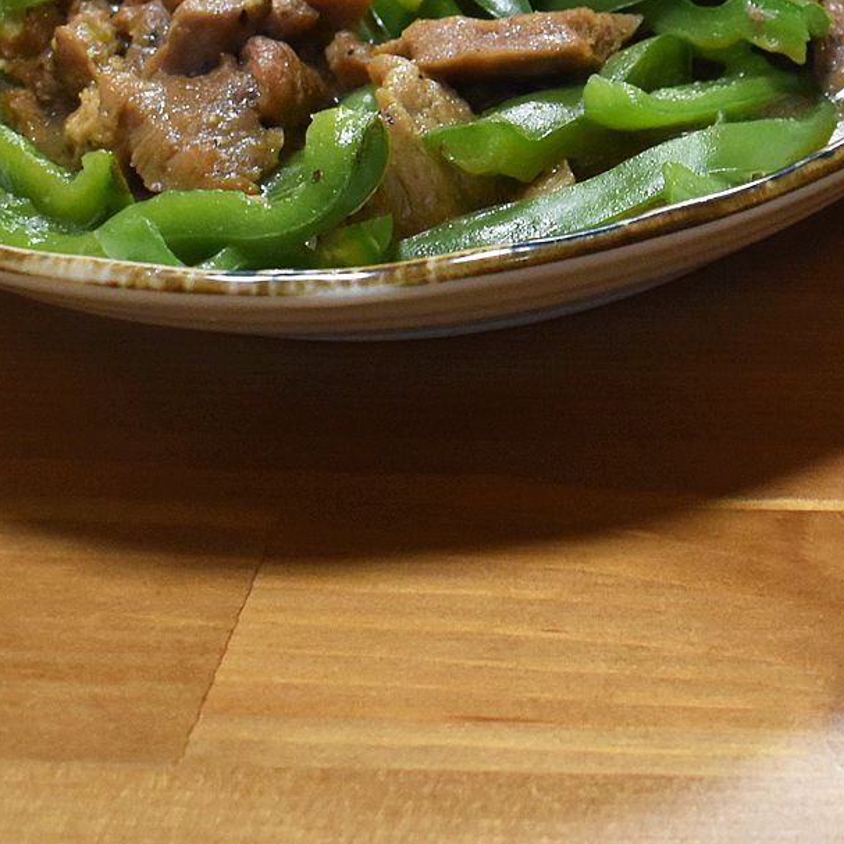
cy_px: -136
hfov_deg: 14.4
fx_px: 3172
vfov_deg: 14.7
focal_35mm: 115
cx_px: 1180
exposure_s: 1/40
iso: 1400
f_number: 5.6
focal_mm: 24
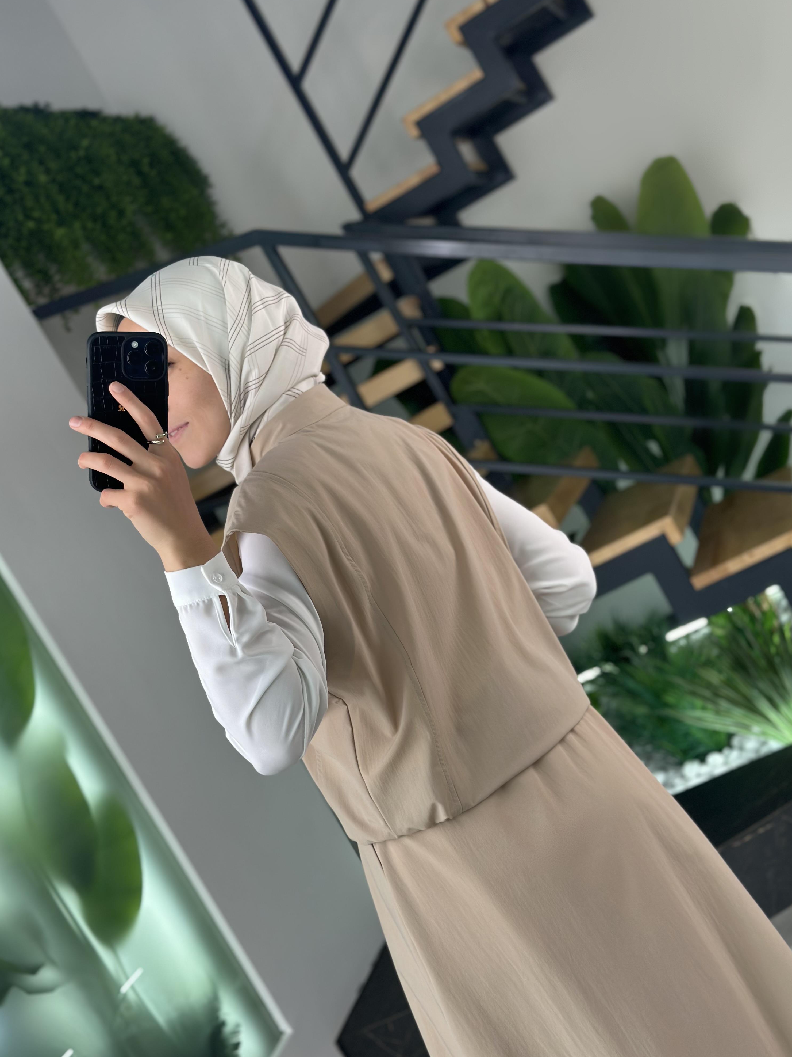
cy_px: 532
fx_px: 1495
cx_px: 399
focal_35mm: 49
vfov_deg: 38.9
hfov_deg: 29.7
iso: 80
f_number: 1.78
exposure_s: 1/236
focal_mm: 6.86
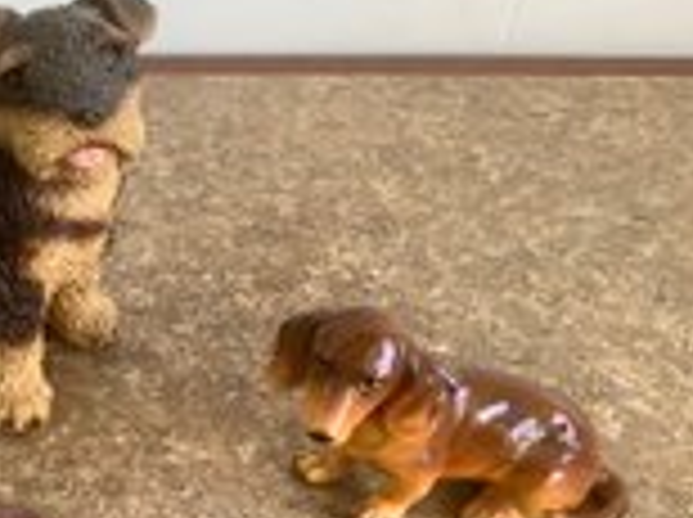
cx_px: -29
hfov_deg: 26.4
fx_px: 1379
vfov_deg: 21.1
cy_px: 367
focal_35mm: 69
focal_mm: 3.3
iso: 64
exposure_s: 1/60
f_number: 2.4
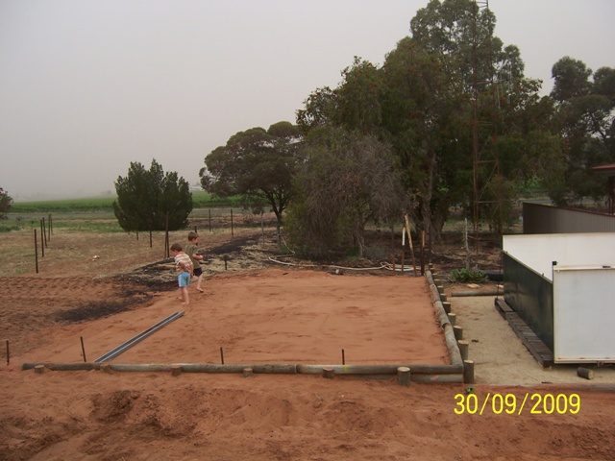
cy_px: 230
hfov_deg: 55.4
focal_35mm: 33
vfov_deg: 42.9
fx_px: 586
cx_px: 308
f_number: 3.4
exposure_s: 1/125
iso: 80
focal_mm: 5.5
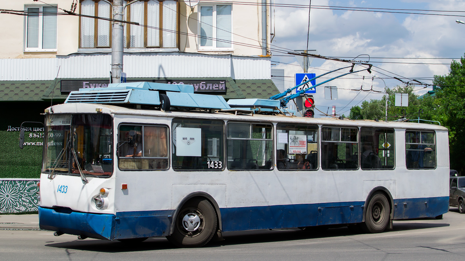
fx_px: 685
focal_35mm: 56
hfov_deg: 37.5
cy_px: 118
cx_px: 234
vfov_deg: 21.6
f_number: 5.6
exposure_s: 1/640
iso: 100
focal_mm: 35
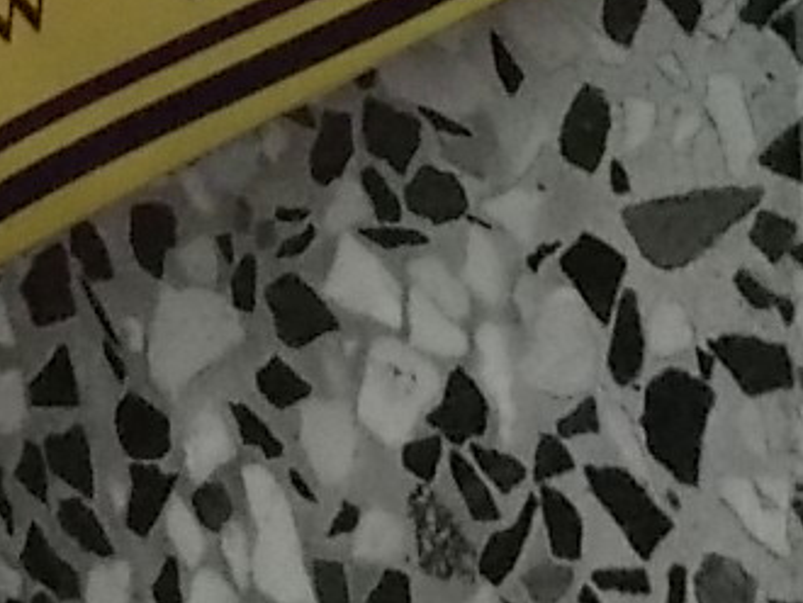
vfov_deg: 10.5
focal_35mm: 126
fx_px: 2925
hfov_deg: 15.6
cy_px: -737
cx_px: 577
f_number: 8
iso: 400
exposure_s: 1/400
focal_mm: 4.6
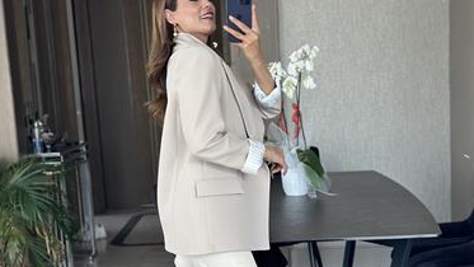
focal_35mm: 71
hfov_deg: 29.7
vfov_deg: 16.9
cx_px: 236
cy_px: 219
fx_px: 893
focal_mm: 6.86
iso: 125
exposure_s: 1/106
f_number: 1.78
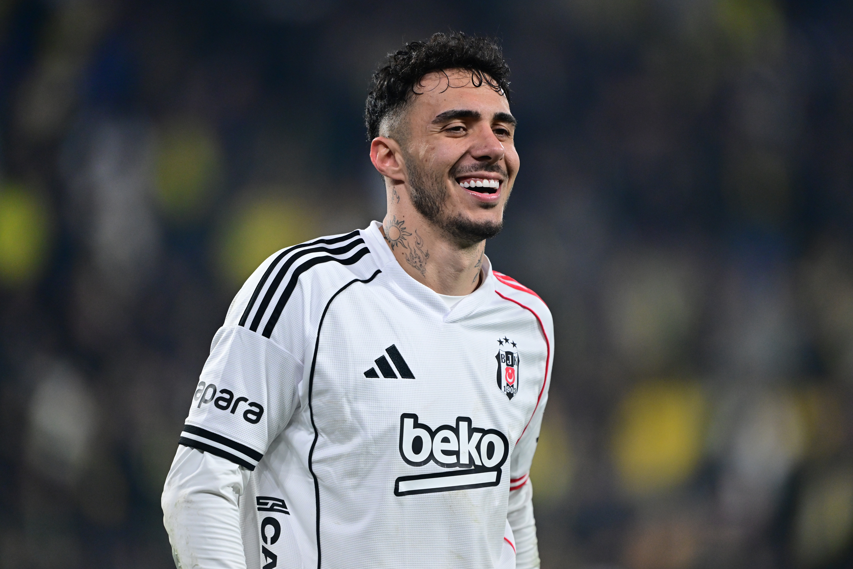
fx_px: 9477
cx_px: 426
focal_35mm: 400
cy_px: 284
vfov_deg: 3.4
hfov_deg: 5.2
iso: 2000
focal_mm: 400
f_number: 2.8
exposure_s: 1/2000
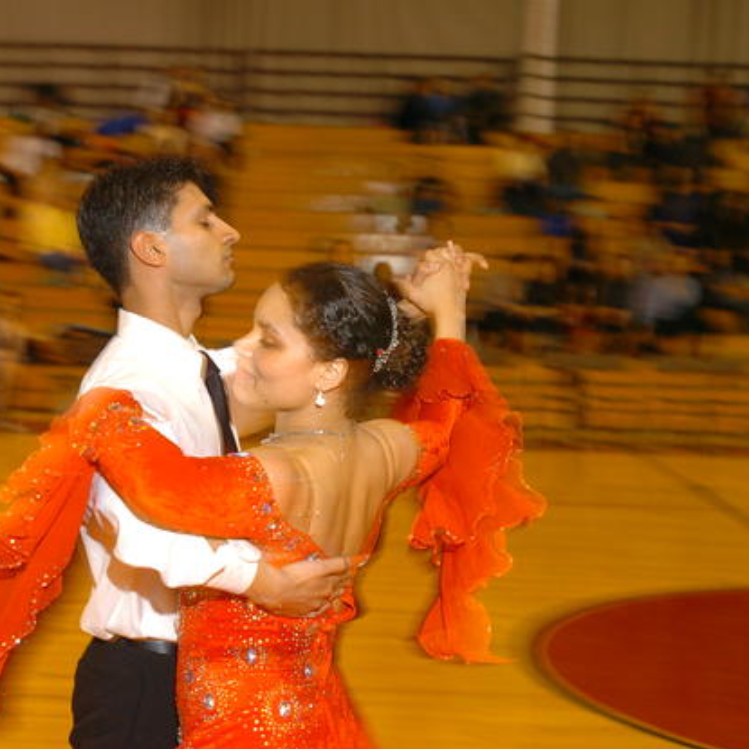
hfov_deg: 25.1
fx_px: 1681
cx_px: 282
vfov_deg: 25.1
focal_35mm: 69
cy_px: 368
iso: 320
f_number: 4
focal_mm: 35
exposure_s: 1/25
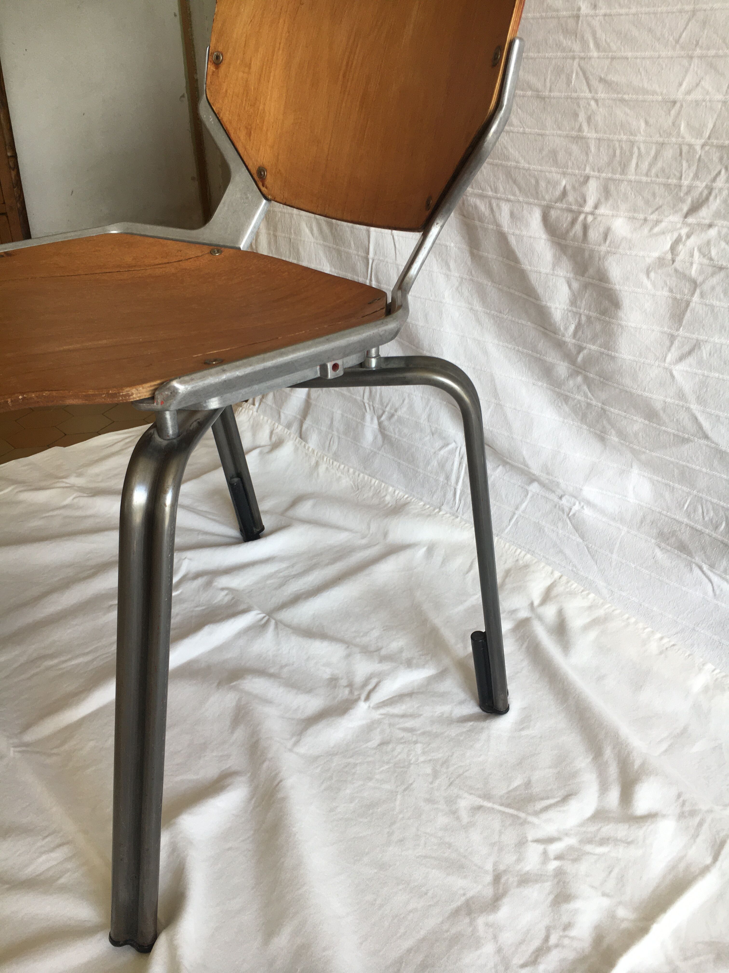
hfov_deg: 48.2
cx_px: 364
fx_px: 814
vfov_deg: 61.7
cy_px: 486
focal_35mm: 29
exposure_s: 1/100
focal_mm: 4.15
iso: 40
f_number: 2.2
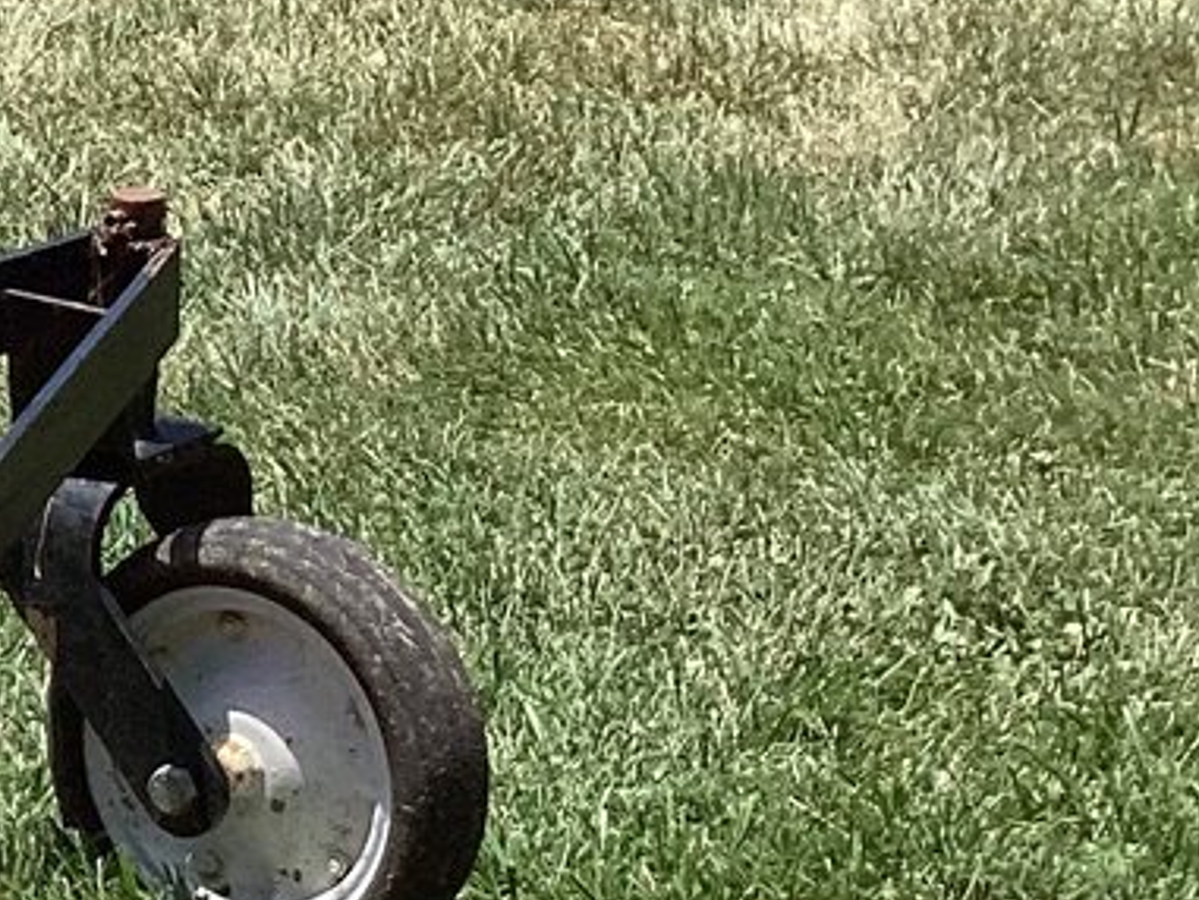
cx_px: -1147
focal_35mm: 123
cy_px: 1065
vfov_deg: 11.8
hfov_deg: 13.8
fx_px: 4262
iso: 25
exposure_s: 1/1894
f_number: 2.4
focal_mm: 3.3
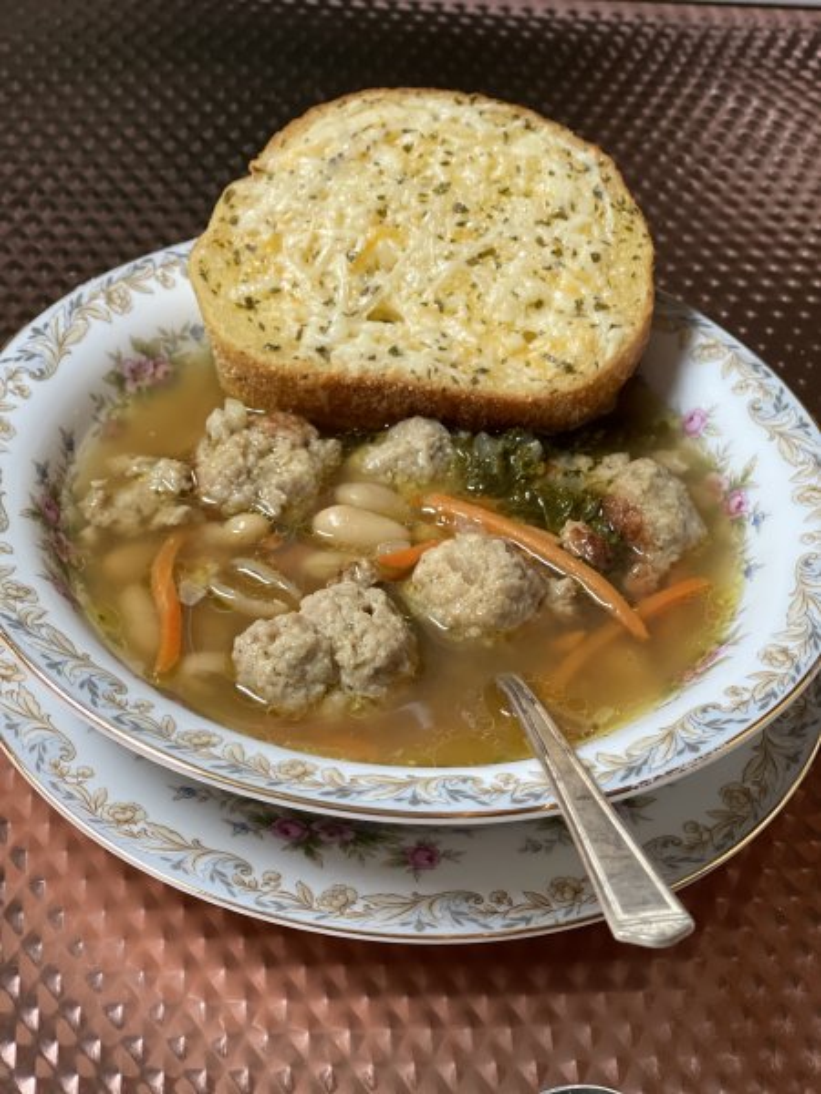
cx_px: 410
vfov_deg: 30.3
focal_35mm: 64
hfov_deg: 22.9
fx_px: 2024
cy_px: 547
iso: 320
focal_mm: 7.5
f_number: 2.2
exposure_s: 1/40
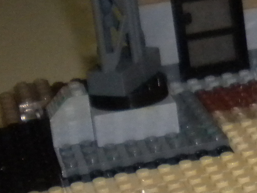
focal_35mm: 153
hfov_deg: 11.8
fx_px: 1136
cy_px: 121
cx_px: 472
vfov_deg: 9.7
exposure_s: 1/30
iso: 400
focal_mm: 6.3
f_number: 3.1
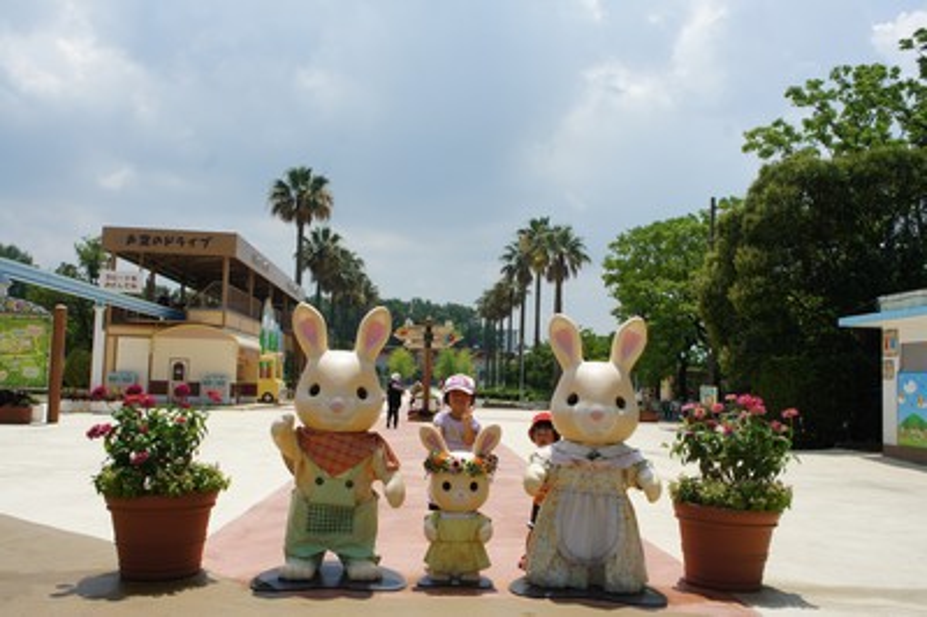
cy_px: 308
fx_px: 849
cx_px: 464
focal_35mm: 33
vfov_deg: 39.9
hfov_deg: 57.3
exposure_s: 1/320
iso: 200
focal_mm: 22
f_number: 11
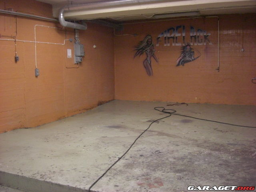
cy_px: 96
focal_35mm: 38
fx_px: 281
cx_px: 128
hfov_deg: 49.0
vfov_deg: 37.7
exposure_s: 1/50
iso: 800
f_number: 2.8
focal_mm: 7.9
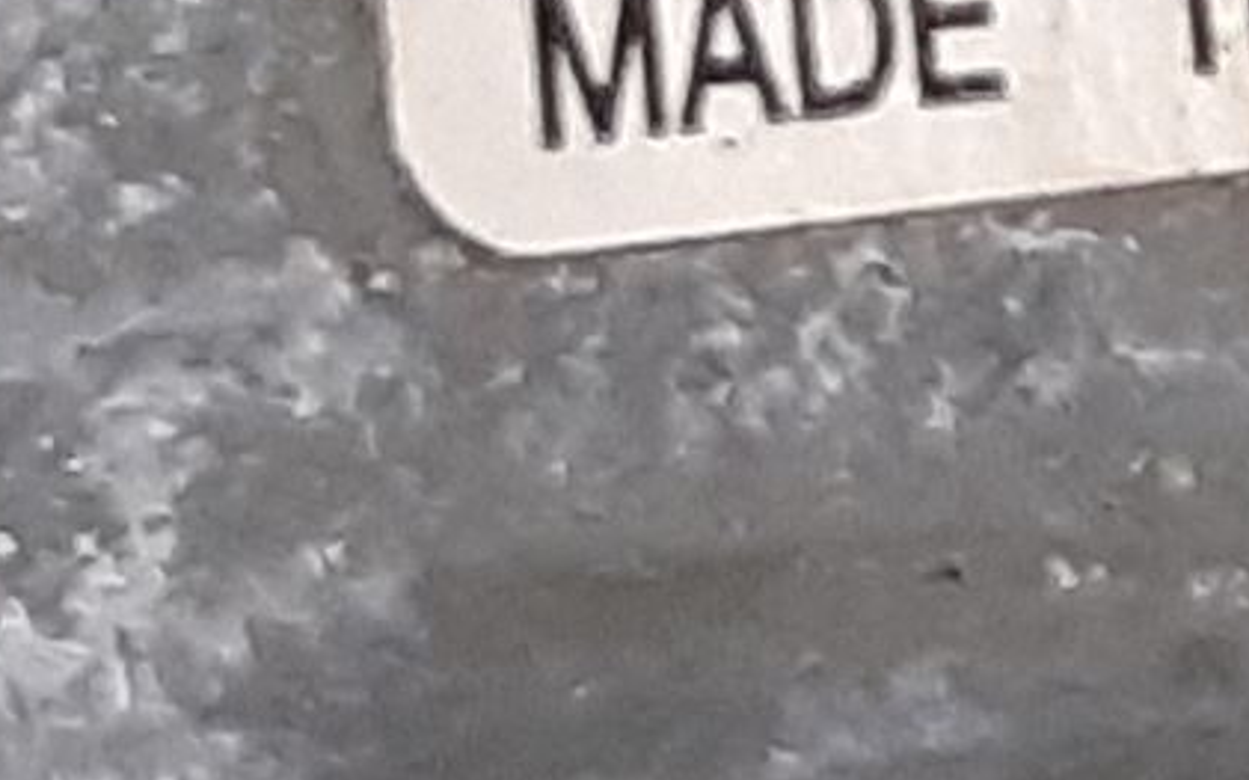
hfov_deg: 14.9
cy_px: -1183
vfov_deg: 8.7
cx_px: 1620
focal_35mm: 134
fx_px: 4561
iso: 250
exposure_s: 1/25
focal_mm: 3.93
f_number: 1.7
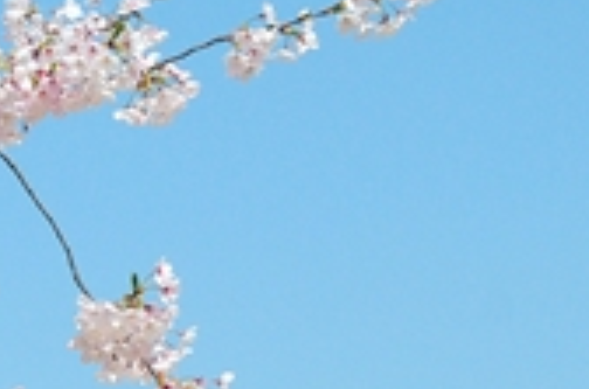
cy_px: 145
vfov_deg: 7.3
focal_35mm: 186
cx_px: -200
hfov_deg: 10.8
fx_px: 3035
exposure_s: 1/640
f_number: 10
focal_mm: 26
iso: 400
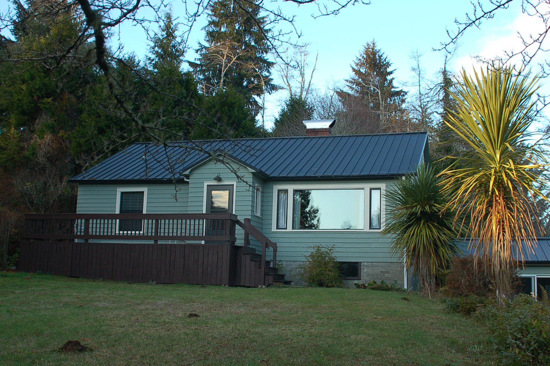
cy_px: 183
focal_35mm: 42
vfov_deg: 31.8
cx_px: 275
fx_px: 641
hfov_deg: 46.4
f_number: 5.6
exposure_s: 1/125
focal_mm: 28
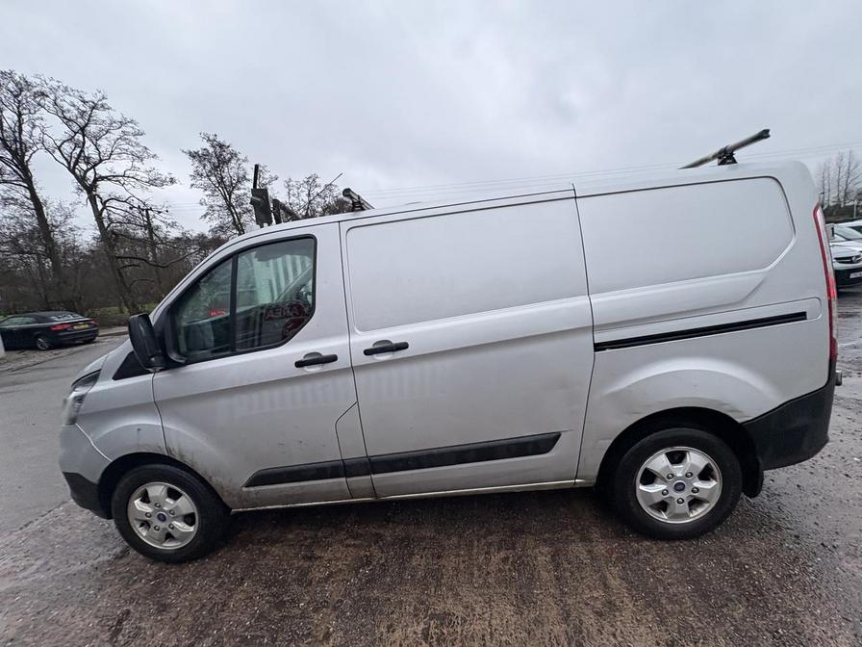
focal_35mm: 14
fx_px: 349
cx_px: 431
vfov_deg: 85.7
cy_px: 324
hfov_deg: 102.1
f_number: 2.2
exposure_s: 1/99
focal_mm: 2.22
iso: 125
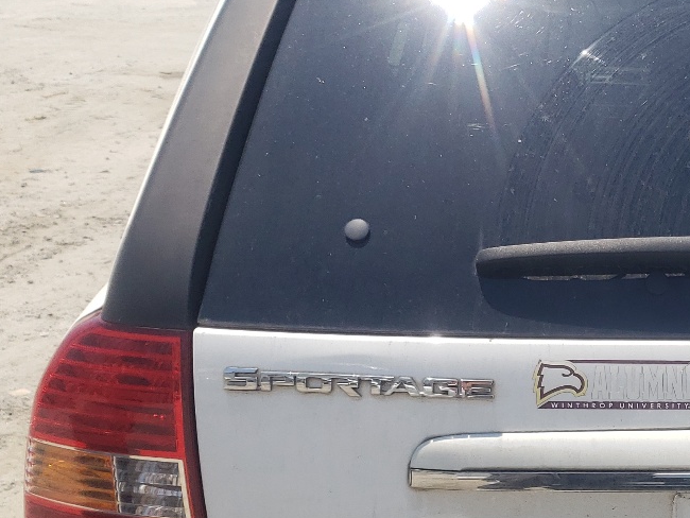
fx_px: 1276
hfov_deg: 27.7
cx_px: 756
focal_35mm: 64
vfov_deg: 22.6
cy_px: 421
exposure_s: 1/2500
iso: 50
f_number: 1.5
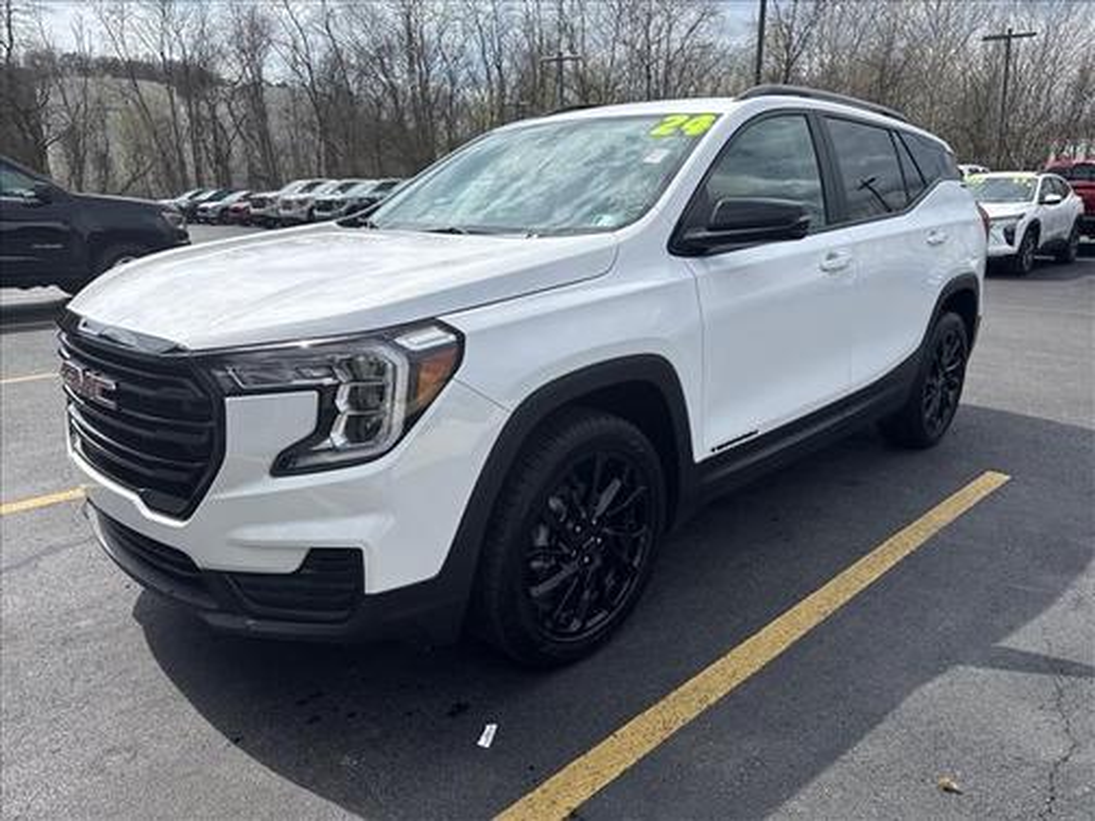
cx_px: 548
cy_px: 410
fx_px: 759
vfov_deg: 56.8
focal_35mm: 24
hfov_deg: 71.6
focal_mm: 6.76
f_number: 1.78
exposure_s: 1/5714
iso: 80
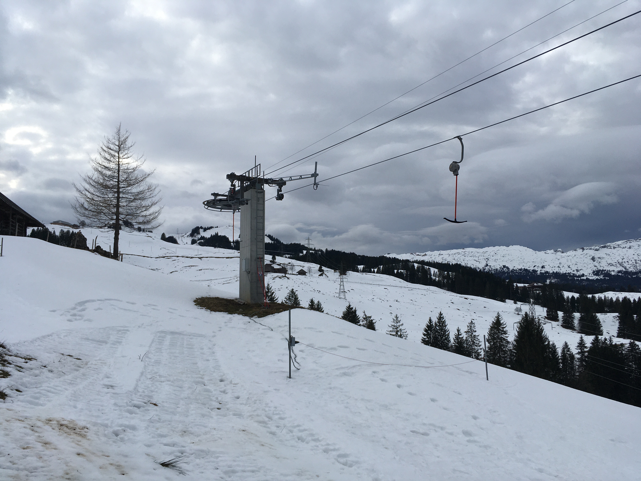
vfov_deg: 48.2
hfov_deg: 61.7
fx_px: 537
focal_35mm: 29
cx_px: 320
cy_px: 240
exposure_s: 1/1099
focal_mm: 4.15
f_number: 2.2
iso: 25
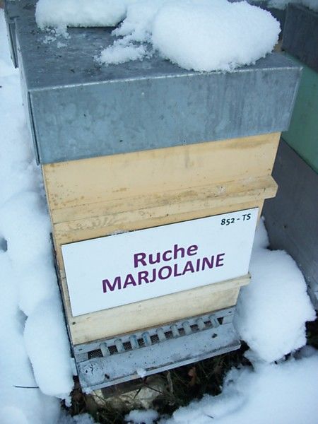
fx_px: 392
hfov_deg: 44.2
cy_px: 212
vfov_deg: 56.8
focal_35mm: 32
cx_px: 159
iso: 80
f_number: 2.9
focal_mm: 5.7
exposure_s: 1/100
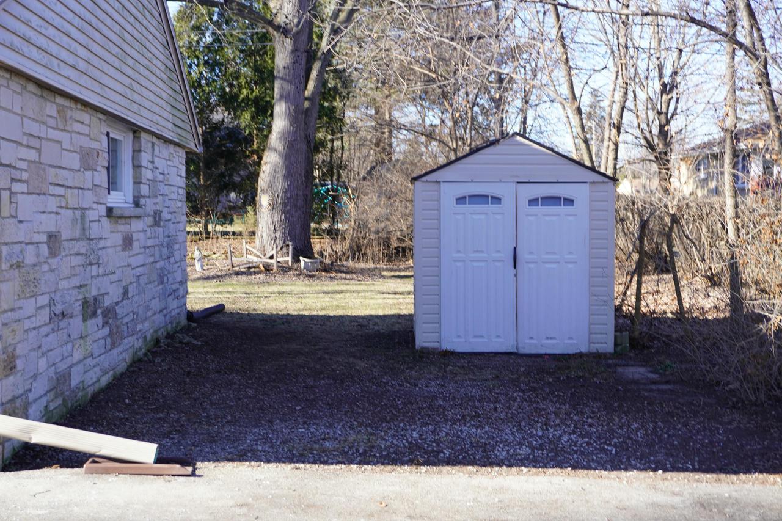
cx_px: 391
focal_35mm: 58
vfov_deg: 23.2
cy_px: 260
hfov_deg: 34.2
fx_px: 1270
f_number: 5.6
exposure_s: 1/90
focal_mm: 39
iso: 100
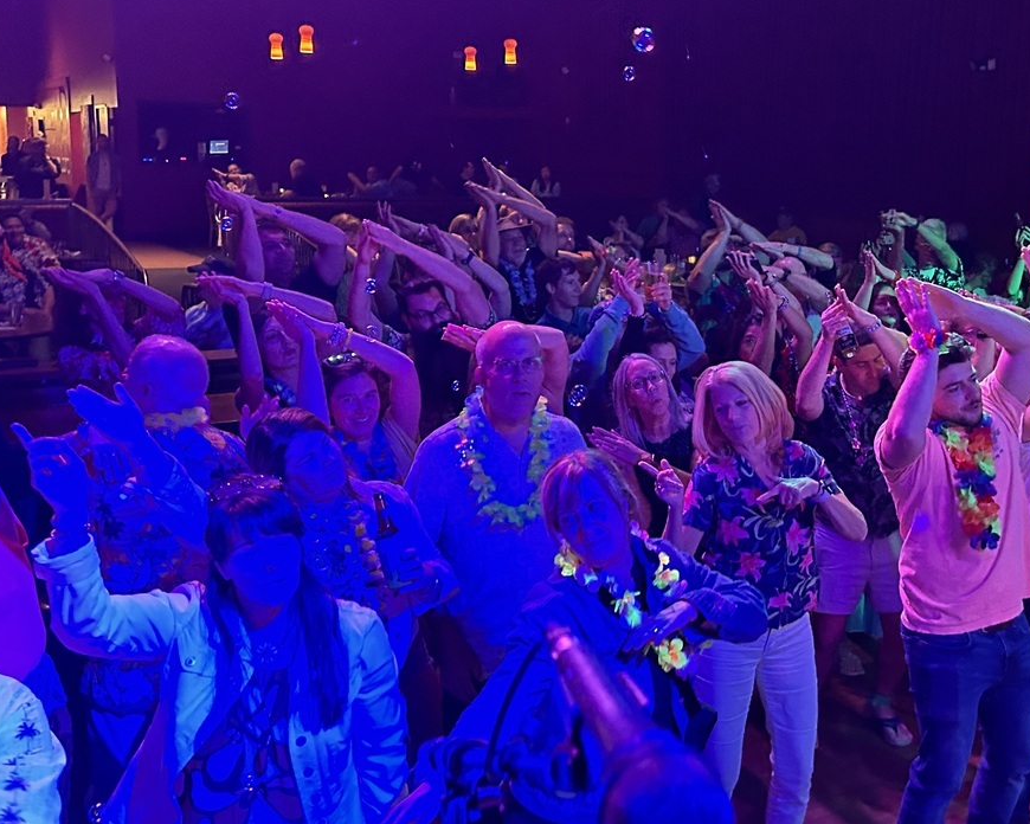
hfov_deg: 43.5
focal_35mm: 42
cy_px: 328
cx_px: 646
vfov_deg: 35.5
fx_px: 1280
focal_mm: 5.7
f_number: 1.5
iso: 640
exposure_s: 1/33
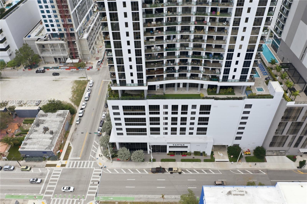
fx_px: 239
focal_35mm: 28
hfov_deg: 65.5
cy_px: 102
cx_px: 154
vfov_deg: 46.4
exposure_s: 1/320
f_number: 5.6
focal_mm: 10.3
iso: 100
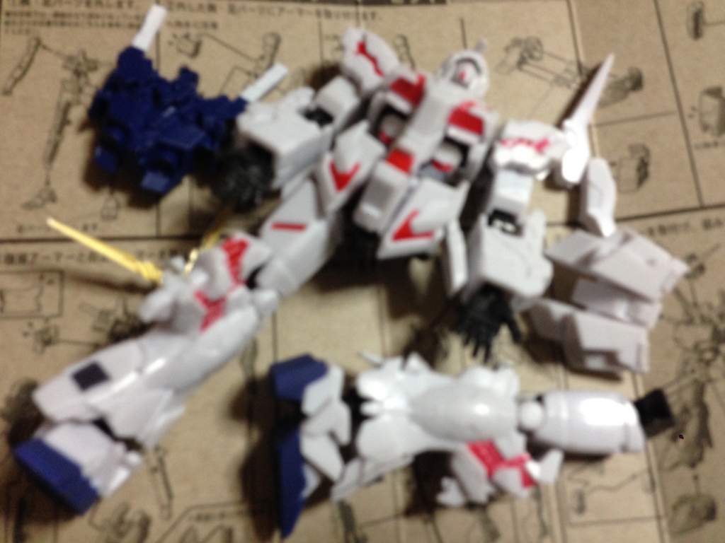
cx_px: 362
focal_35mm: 33
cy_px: 272
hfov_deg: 55.4
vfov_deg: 42.9
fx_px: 691
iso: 160
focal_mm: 4.12
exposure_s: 1/20
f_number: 2.4
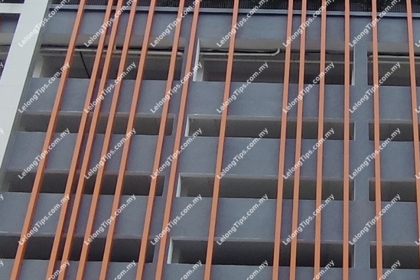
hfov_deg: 29.5
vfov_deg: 19.4
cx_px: 327
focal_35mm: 67
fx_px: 782
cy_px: -39
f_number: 2.2
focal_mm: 1.65
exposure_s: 1/2214
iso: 50
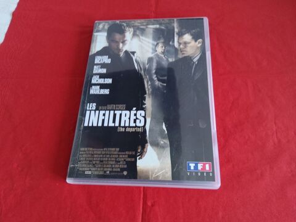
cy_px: 111
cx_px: 148
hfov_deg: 67.3
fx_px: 222
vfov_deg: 53.1
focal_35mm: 26
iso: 100
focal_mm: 3.08
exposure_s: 1/50
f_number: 2
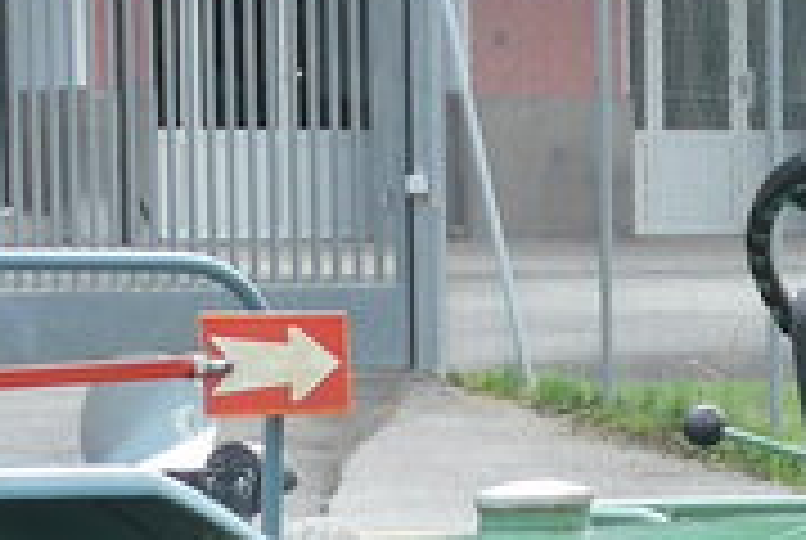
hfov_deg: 6.7
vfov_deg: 4.4
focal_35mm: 306
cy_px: 1166
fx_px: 6862
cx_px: 446
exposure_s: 1/320
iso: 80
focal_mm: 9
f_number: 2.8
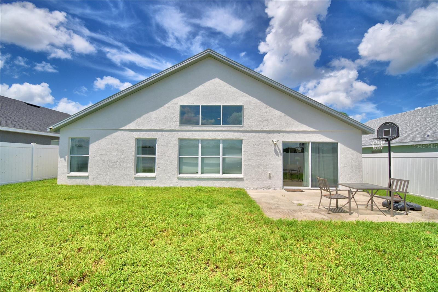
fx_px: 182
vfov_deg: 77.3
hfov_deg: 100.4
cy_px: 146
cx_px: 219
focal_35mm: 15
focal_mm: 10
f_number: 4.5
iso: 100
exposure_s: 1/1600
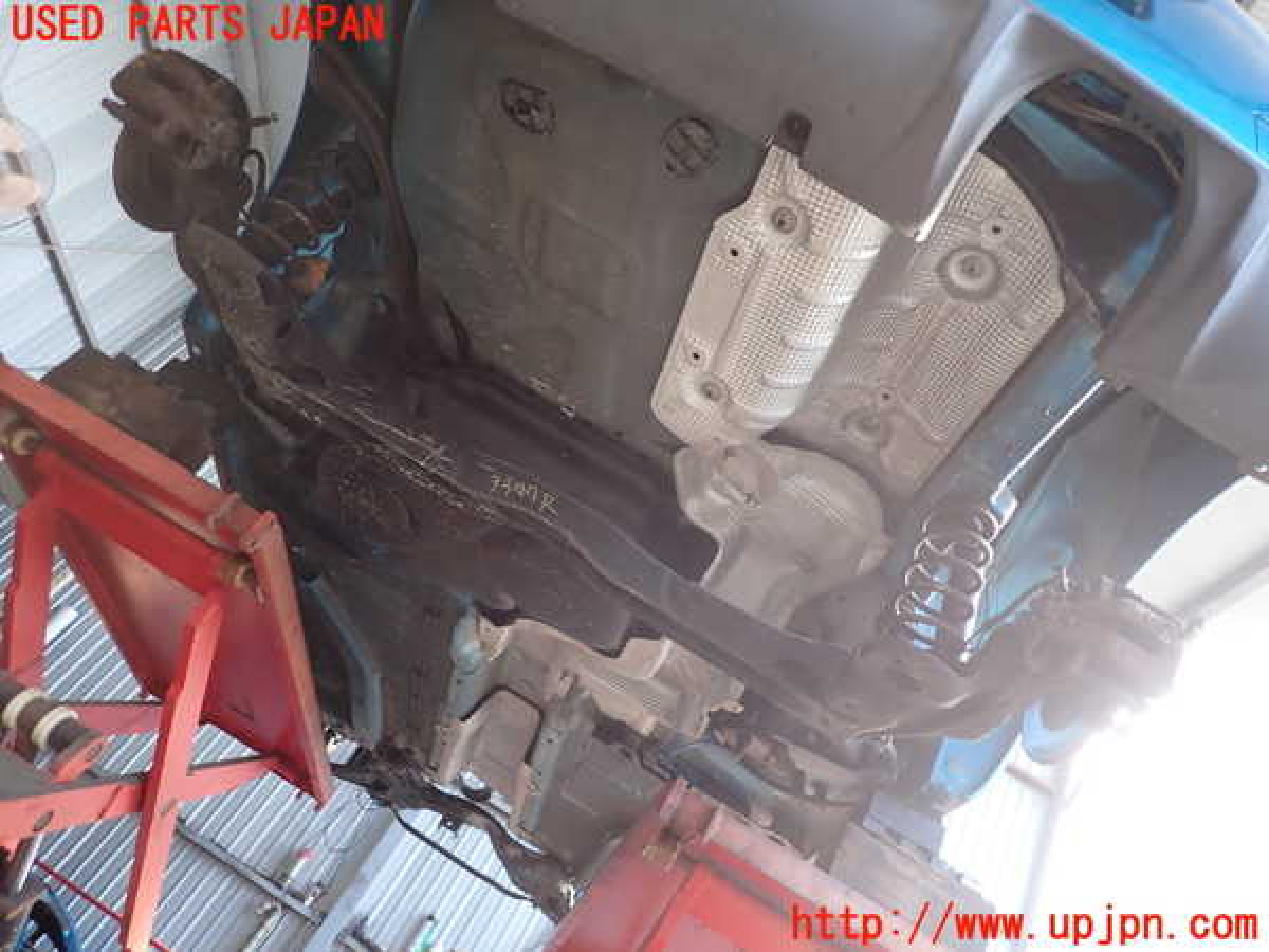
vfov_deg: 54.9
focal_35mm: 25
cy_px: 476
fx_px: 916
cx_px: 634
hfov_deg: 69.4
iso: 100
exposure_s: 1/80
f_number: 2
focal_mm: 4.5
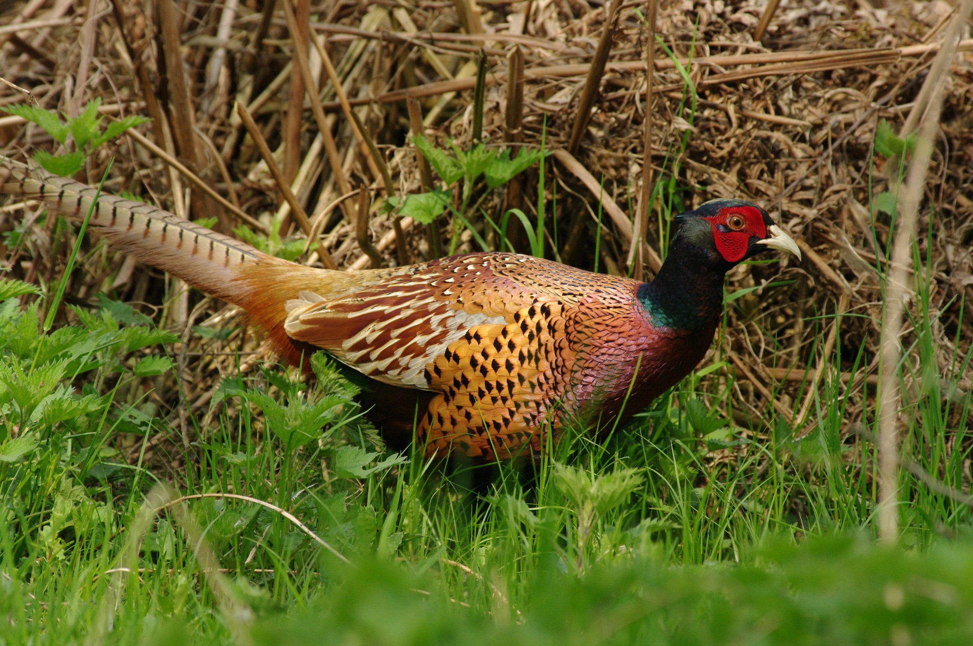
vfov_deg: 3.0
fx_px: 12148
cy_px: 323
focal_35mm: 450
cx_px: 486
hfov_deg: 4.6
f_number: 8
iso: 800
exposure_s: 1/500
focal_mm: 300
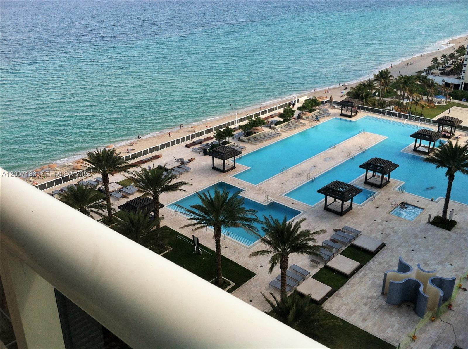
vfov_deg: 40.6
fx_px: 472
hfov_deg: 52.7
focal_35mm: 35
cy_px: 174
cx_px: 234
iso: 80
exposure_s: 1/588
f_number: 2.8
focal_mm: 3.85
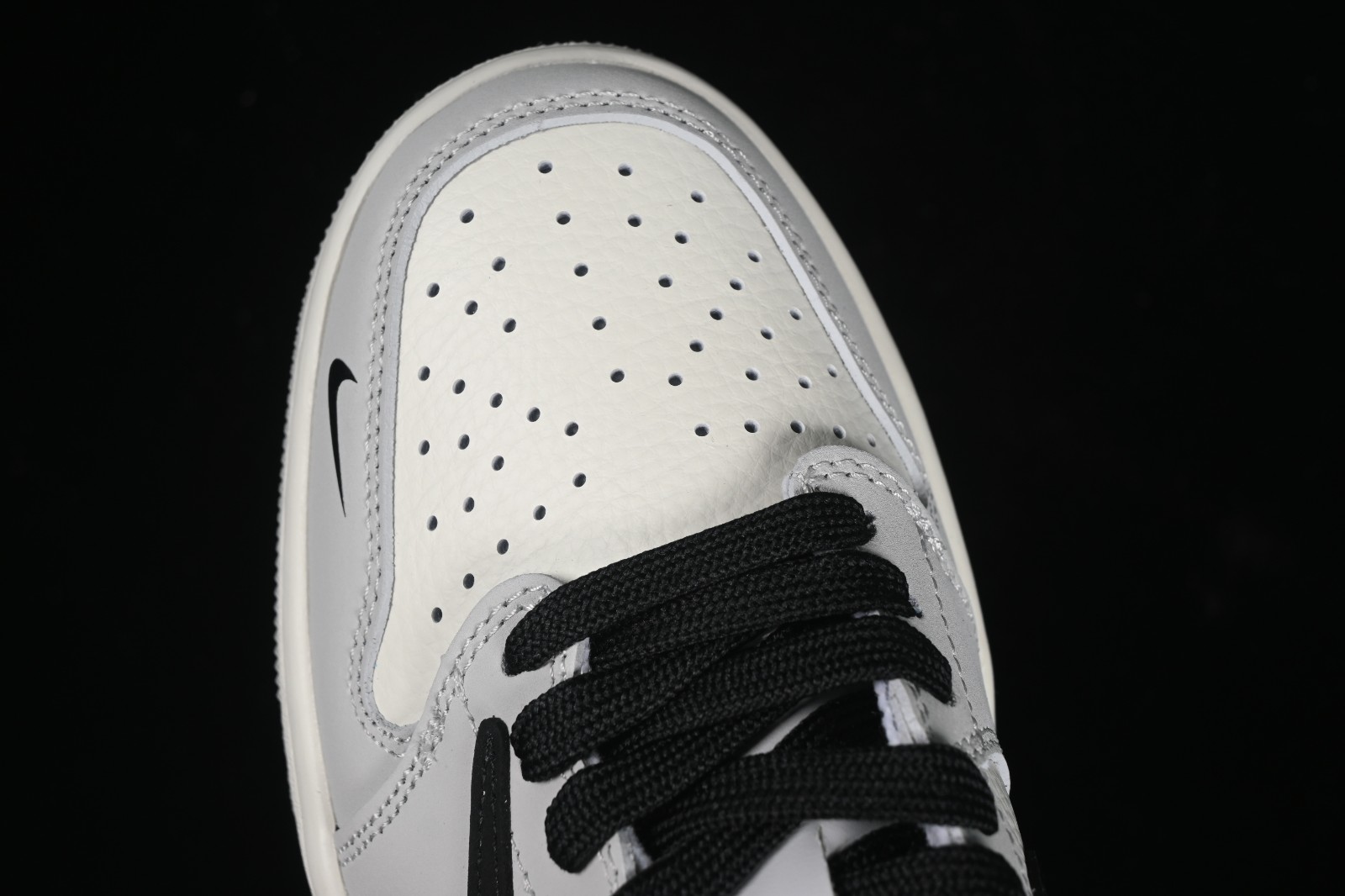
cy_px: 448
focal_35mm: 75
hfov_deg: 27.0
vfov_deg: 18.2
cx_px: 672
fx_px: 2801
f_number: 7.1
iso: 160
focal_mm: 50
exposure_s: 1/80
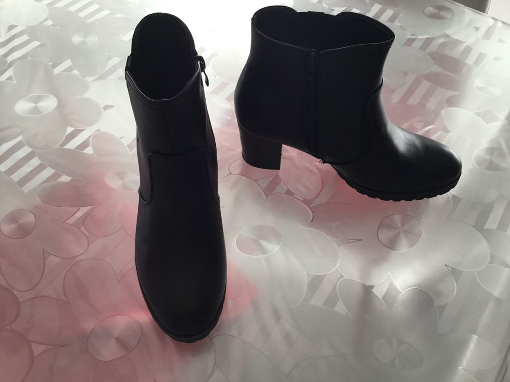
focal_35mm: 31
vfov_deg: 45.4
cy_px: 191
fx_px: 457
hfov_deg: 58.4
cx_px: 255
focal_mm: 3.3
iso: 32
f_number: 2.4
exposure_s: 1/100
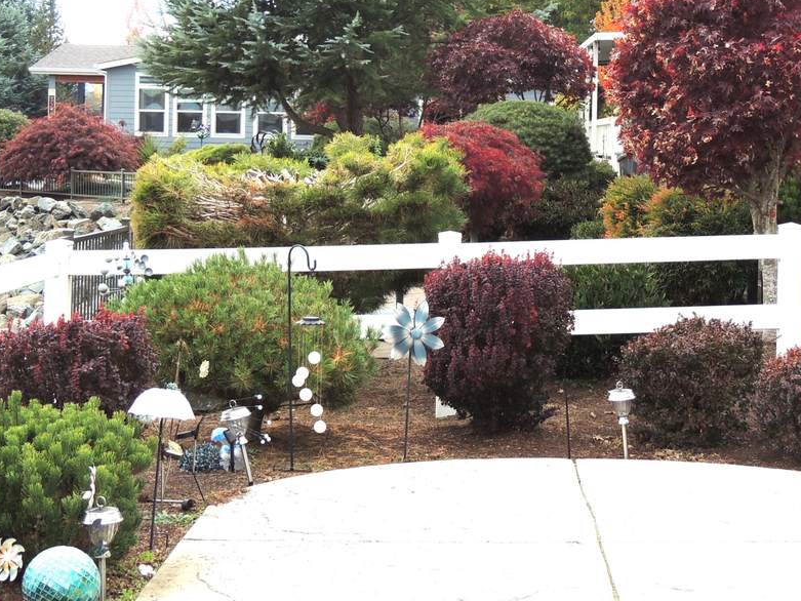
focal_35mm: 77
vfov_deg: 19.0
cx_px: 448
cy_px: 125
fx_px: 1782
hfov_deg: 25.3
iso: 100
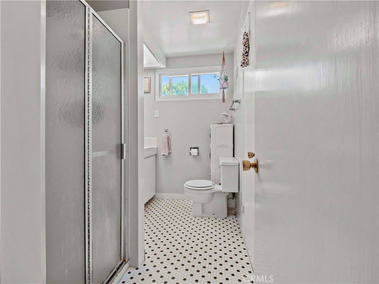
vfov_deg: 78.1
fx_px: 175
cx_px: 190
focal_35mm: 16
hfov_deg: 94.5
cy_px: 142
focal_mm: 8
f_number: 8
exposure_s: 1/2
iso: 200
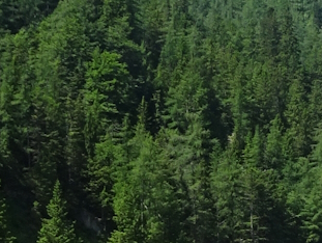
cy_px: 297
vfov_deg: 9.9
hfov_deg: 12.9
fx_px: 1378
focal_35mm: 148
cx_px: 413
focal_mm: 4.1
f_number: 3.5
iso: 80
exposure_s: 1/640
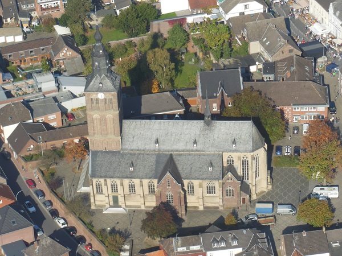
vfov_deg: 10.4
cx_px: 171
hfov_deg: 13.8
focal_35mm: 143
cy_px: 128
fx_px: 1413
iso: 125
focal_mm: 25.5
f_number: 5.8
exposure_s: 1/400
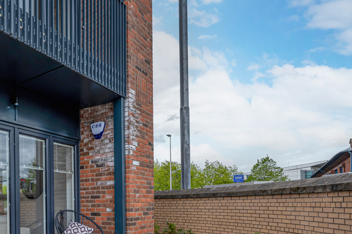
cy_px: 190
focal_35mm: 27
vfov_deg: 45.3
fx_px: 264
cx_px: 67
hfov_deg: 61.4
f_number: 8
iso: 400
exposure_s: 1/400
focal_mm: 16
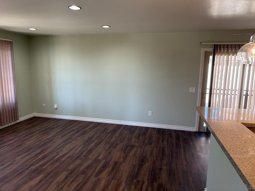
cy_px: 96
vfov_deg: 56.8
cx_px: 128
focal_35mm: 24
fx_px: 177
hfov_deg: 71.6
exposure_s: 1/120
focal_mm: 6.76
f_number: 1.78
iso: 200
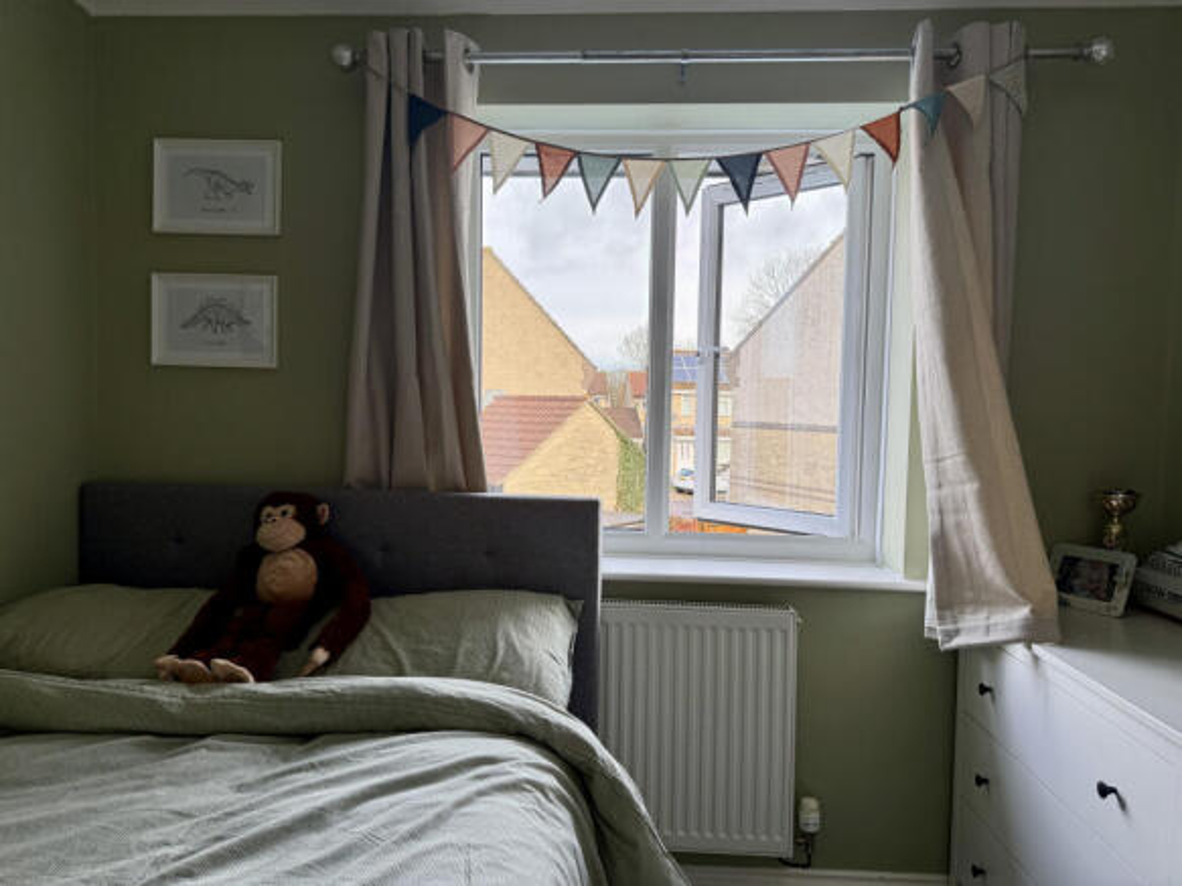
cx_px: 591
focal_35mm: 24
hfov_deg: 71.6
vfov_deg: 56.8
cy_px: 443
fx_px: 819
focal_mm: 6.76
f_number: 1.78
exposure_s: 1/201
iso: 64
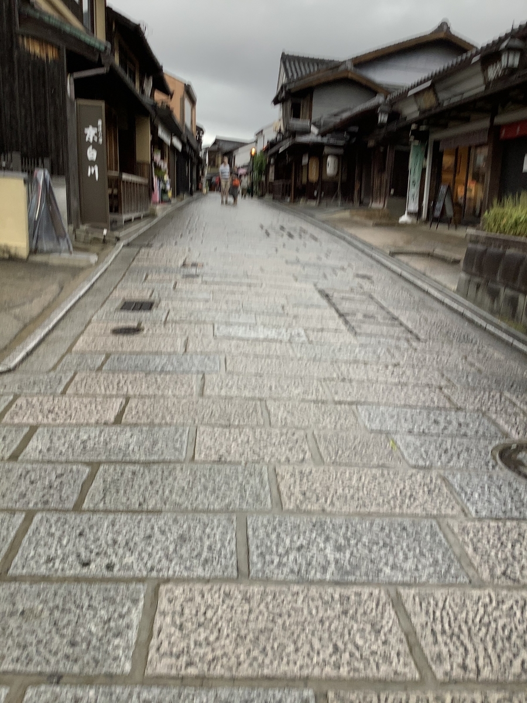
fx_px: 629
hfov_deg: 45.4
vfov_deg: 58.4
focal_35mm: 31
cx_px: 264
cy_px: 352
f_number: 2.4
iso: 25
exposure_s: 1/197
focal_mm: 3.3
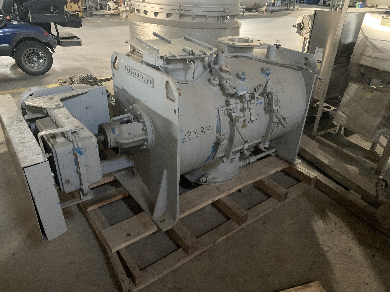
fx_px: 293
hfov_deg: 67.3
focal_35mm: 26
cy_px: 146
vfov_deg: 53.1
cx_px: 195
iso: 800
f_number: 1.8
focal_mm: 4.25
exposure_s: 1/27
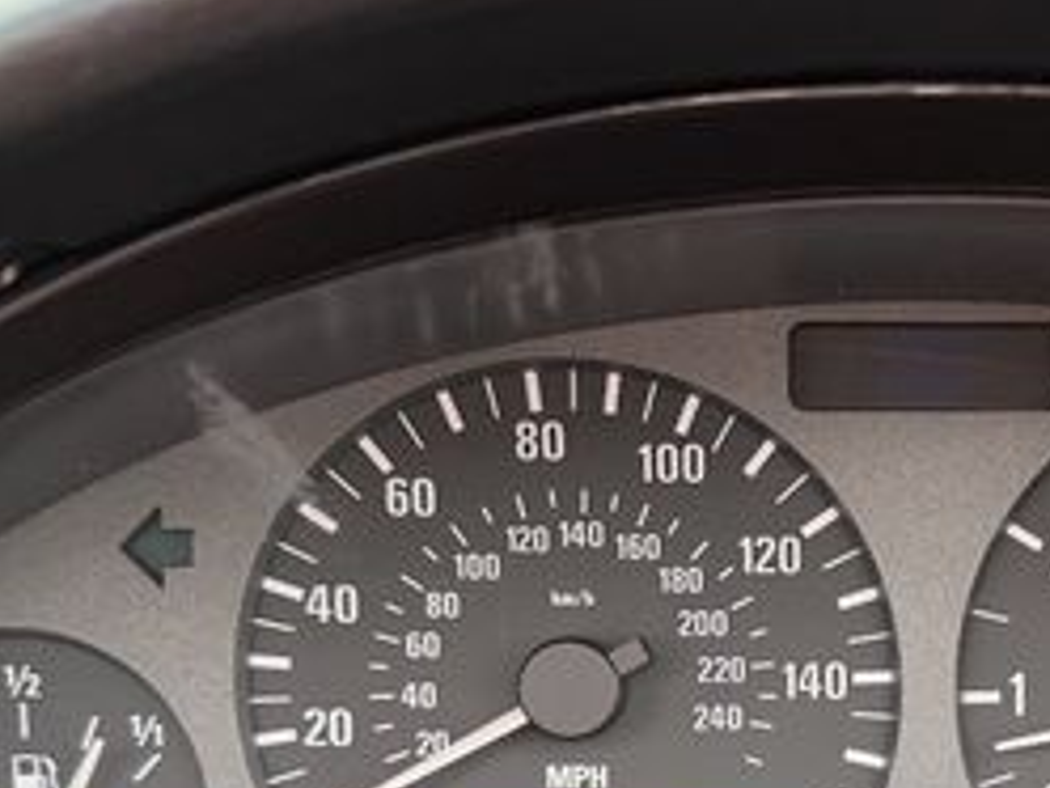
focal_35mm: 62
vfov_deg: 22.8
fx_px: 1881
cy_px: 780
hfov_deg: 29.9
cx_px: 940
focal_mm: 6.76
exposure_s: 1/217
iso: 160
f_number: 1.78
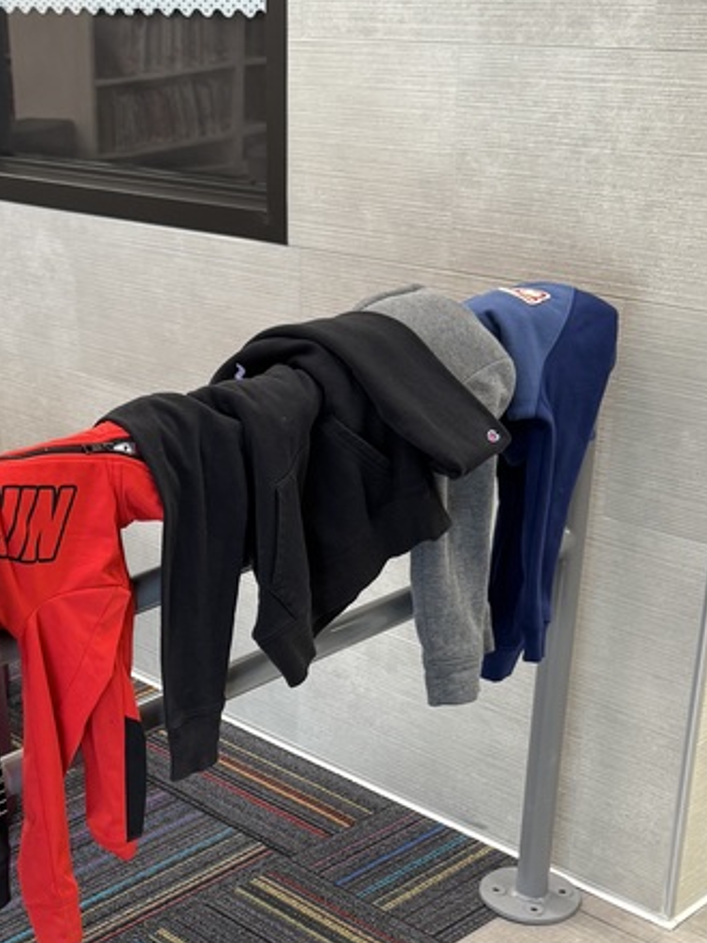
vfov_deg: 33.4
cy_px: 743
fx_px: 1526
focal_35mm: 56
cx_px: 129
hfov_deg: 25.6
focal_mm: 6.76
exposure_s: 1/60
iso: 125
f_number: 1.78
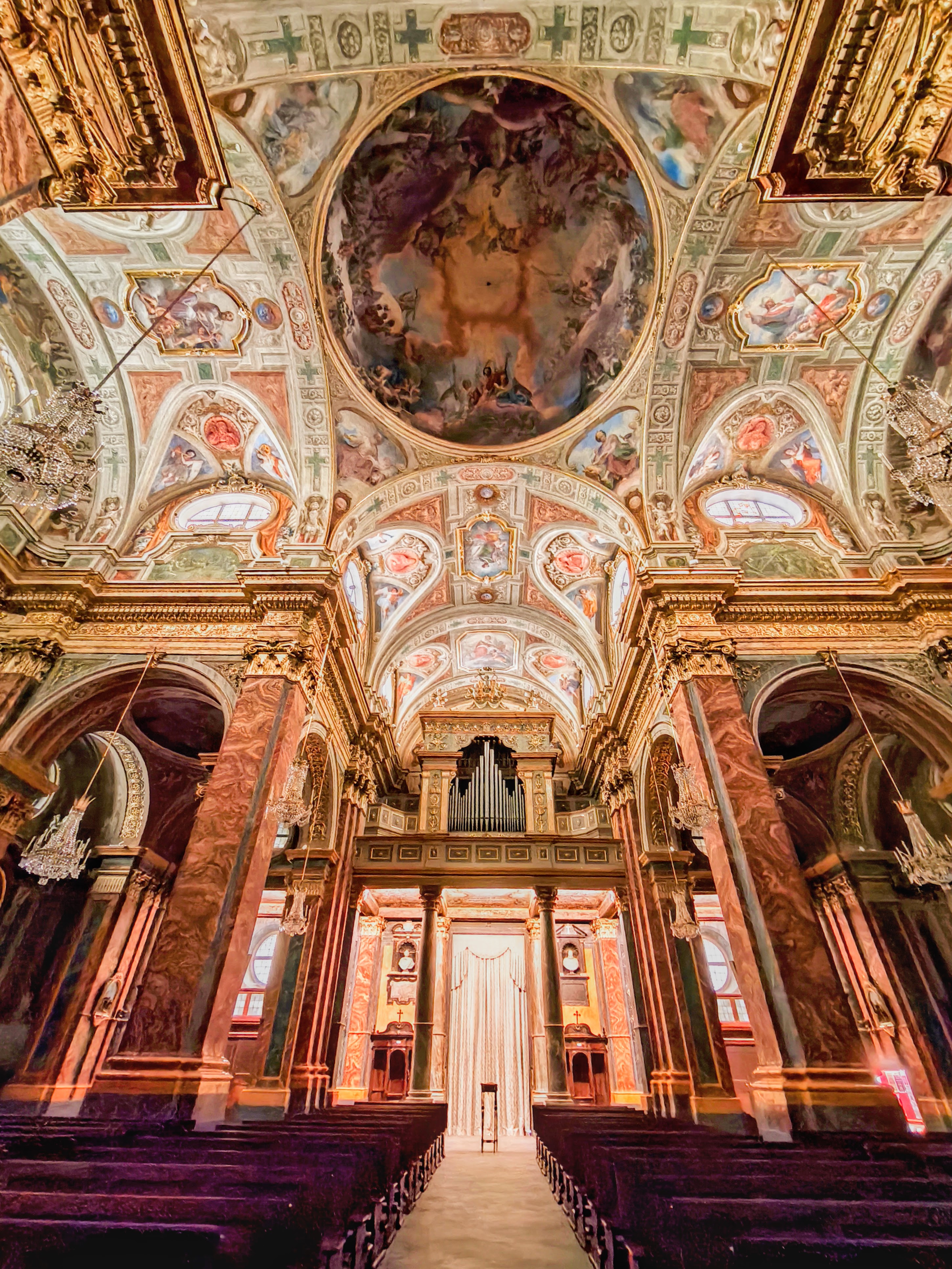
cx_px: 476
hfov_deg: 81.7
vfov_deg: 98.2
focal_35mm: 15
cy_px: 634
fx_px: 550
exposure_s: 1/11.1
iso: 3200
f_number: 2.2
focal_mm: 1.91
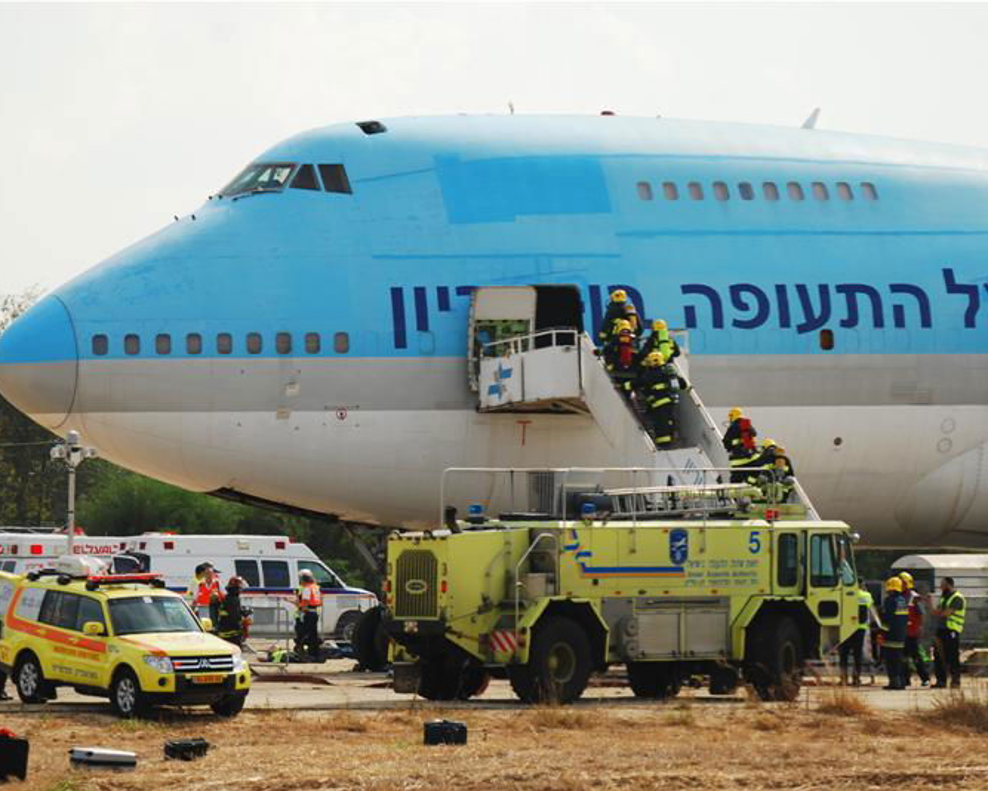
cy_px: 396
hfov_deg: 5.9
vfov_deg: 4.7
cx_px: 490
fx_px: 9640
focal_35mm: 330
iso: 100
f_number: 6
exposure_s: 1/320
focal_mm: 195
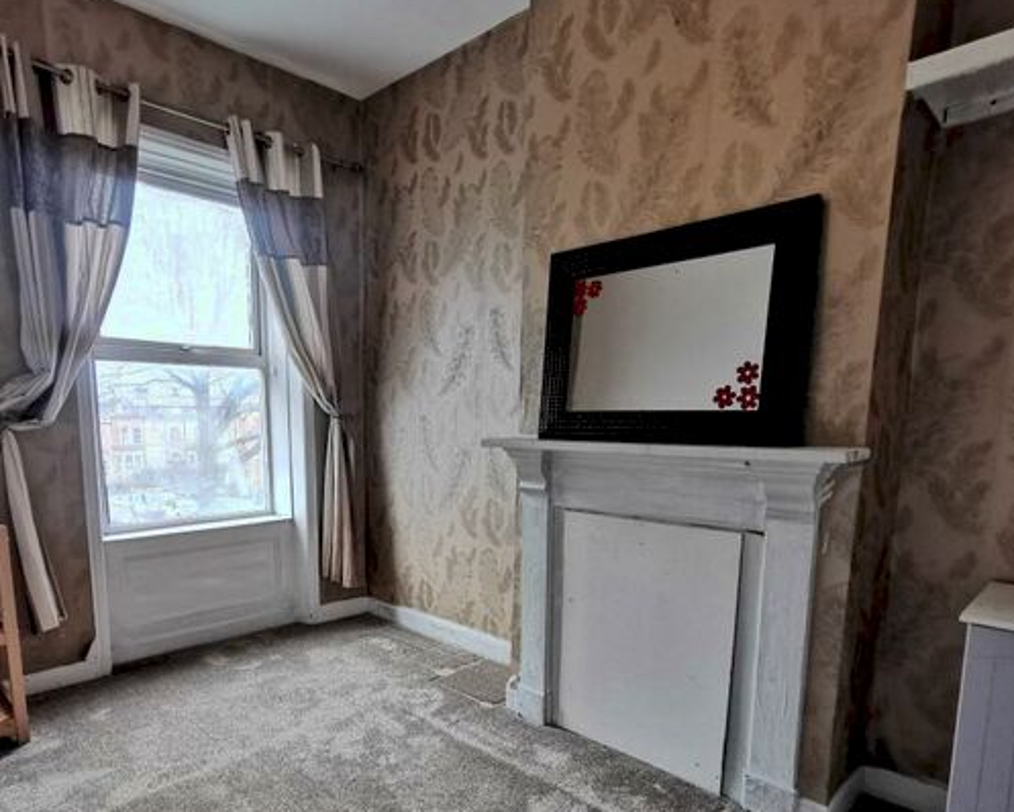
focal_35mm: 22
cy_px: 523
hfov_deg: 74.8
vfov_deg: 62.0
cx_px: 453
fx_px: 660
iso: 100
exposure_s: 6
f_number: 2.2
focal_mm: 2.35
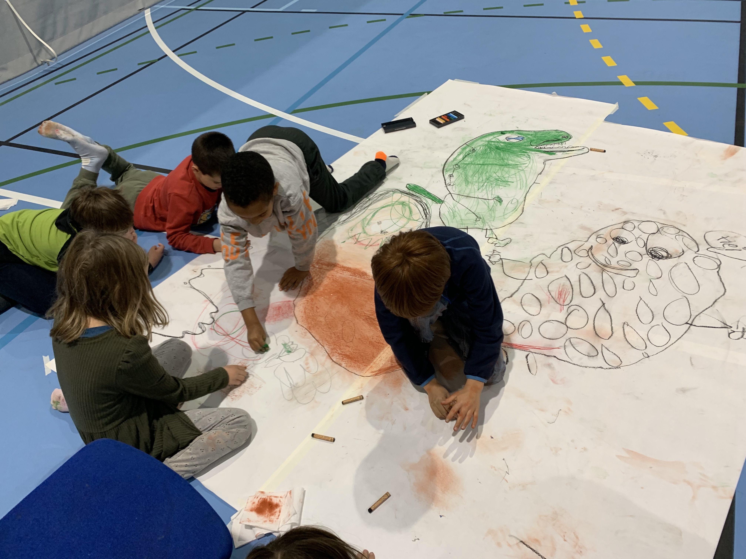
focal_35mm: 26
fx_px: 560
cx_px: 373
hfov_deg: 67.3
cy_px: 280
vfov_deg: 53.1
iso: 80
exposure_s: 1/121
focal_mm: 4.25
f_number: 1.8
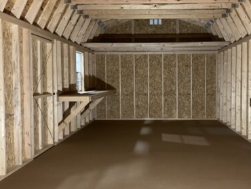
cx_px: 149
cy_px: 91
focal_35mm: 40
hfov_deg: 46.5
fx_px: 290
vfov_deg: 36.0
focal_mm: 3
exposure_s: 1/30
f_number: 1.8
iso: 320
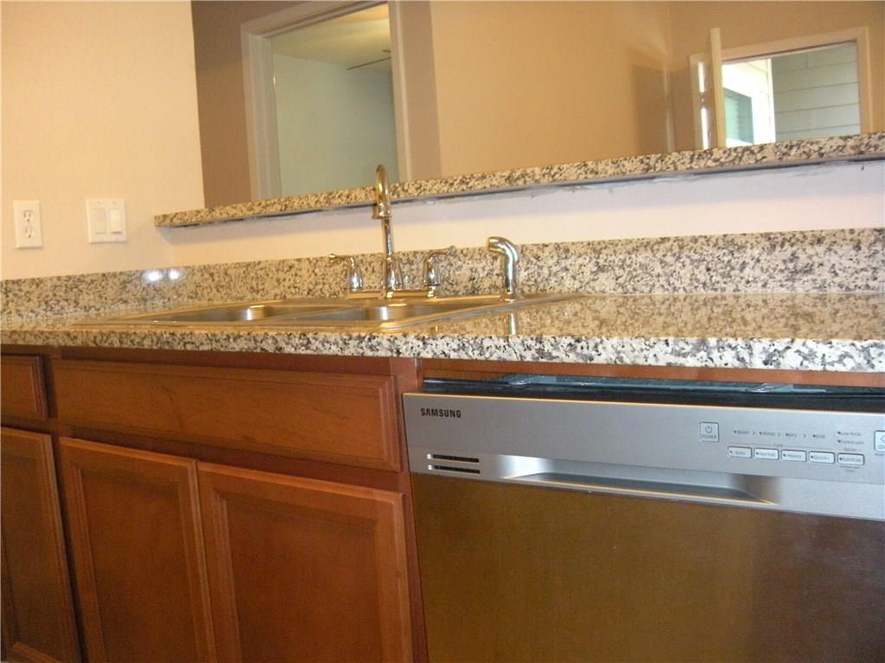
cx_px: 442
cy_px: 332
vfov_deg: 40.7
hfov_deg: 52.6
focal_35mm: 35
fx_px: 895
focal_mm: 5.9
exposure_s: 1/30
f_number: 3.8
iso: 400
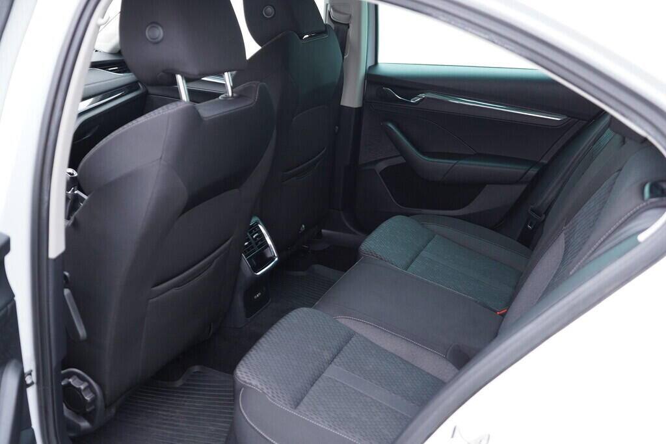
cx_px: 333
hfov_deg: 53.1
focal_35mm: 36
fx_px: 666
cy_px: 222
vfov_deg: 36.9
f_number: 2.8
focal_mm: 24
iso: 320
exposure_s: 1/40
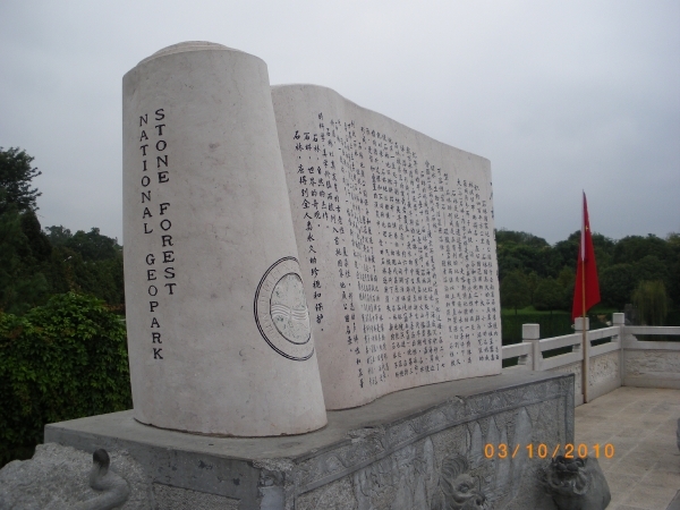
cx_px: 340
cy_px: 255
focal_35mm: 36
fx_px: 707
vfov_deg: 39.7
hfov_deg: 51.4
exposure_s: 1/200
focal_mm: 6.3
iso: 80
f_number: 3.5
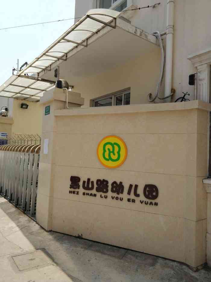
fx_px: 220
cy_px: 141
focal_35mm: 27
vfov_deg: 65.4
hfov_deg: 51.3
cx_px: 106
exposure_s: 1/3333
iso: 200
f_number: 1.8
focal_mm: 3.82
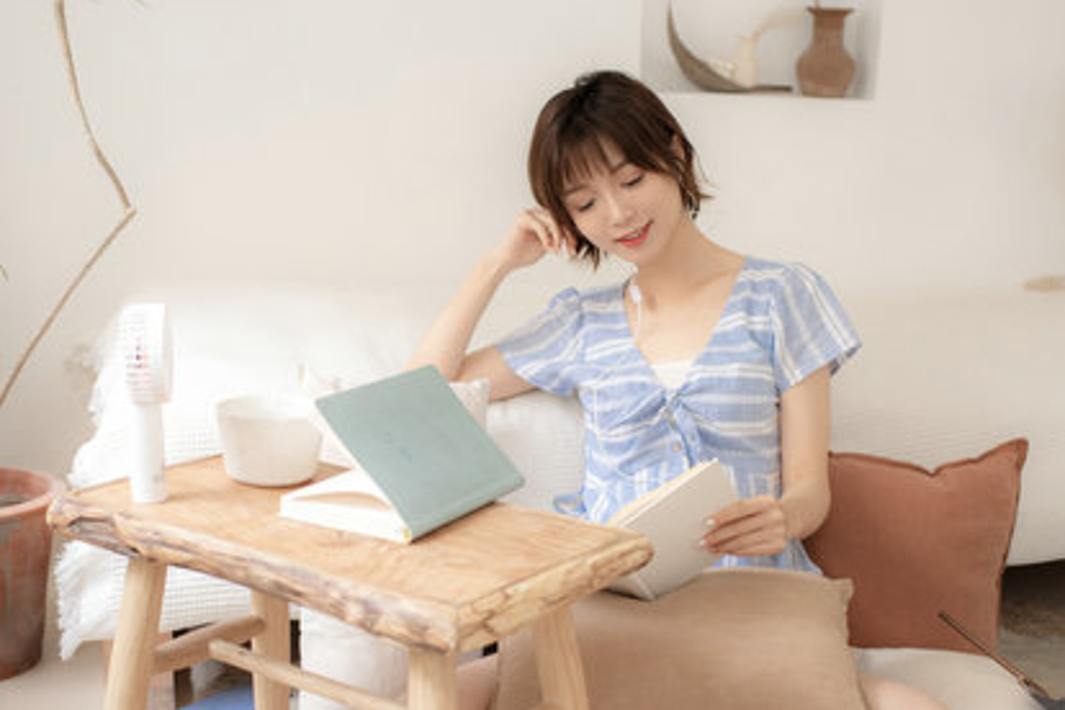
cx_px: 538
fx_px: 1124
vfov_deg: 35.0
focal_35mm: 38
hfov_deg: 50.7
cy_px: 383
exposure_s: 1/80
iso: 1250
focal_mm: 35
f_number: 2.5
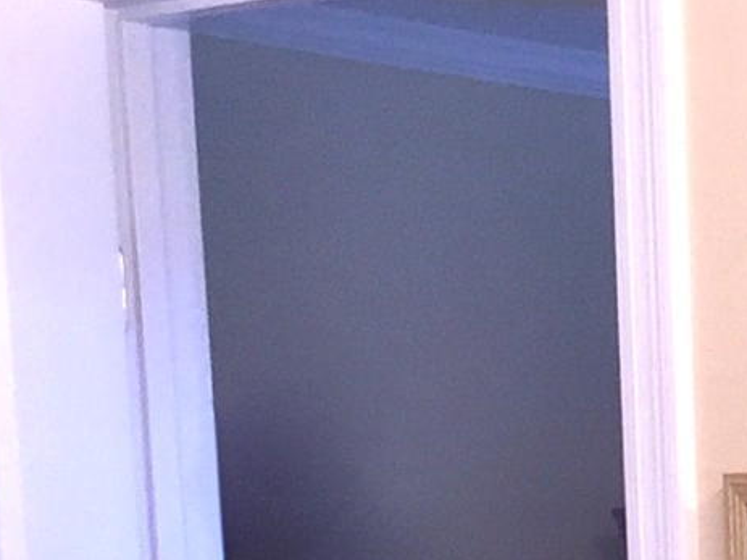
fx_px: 4056
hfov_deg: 9.6
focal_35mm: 188
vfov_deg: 7.2
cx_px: 1626
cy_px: 1554
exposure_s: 1/40
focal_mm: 4.15
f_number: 2.2
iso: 32
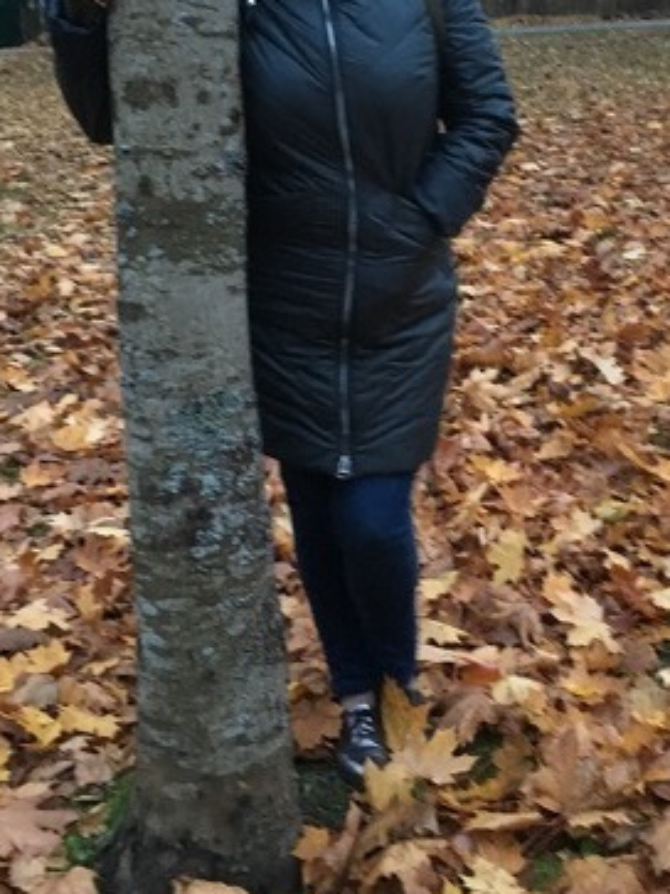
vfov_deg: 39.3
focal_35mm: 48
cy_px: 320
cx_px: 367
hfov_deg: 30.2
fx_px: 1239
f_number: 2.2
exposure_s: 1/17
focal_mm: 4.15
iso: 250
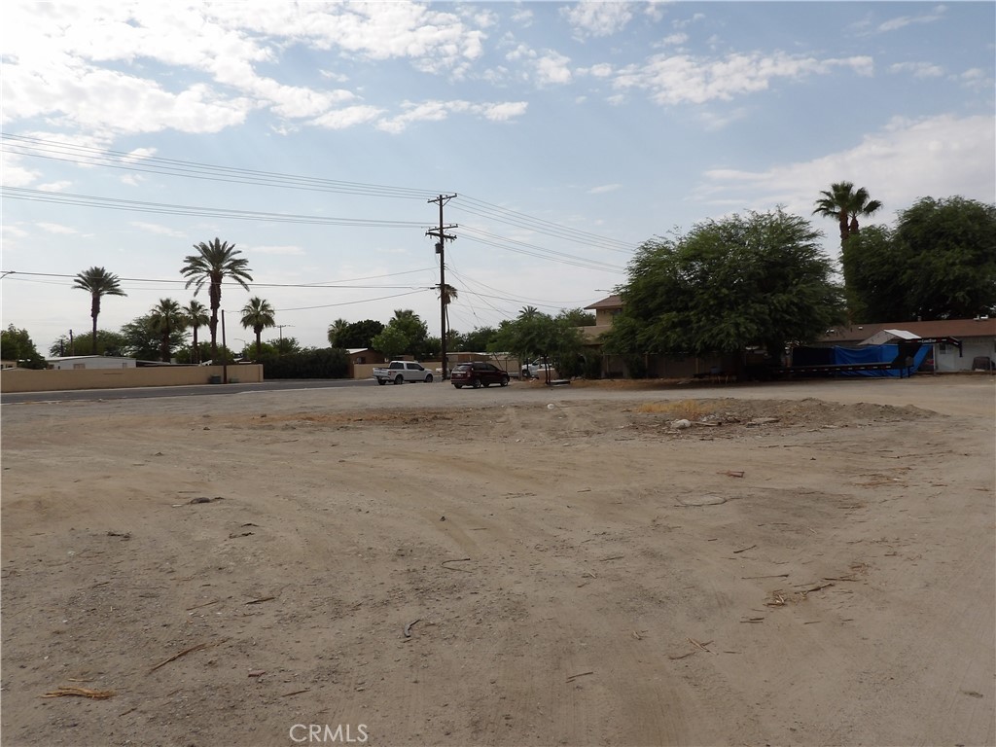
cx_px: 498
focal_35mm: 28
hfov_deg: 63.4
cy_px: 374
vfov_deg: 49.7
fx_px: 806
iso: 100
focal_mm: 5
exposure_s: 1/881
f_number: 4.8
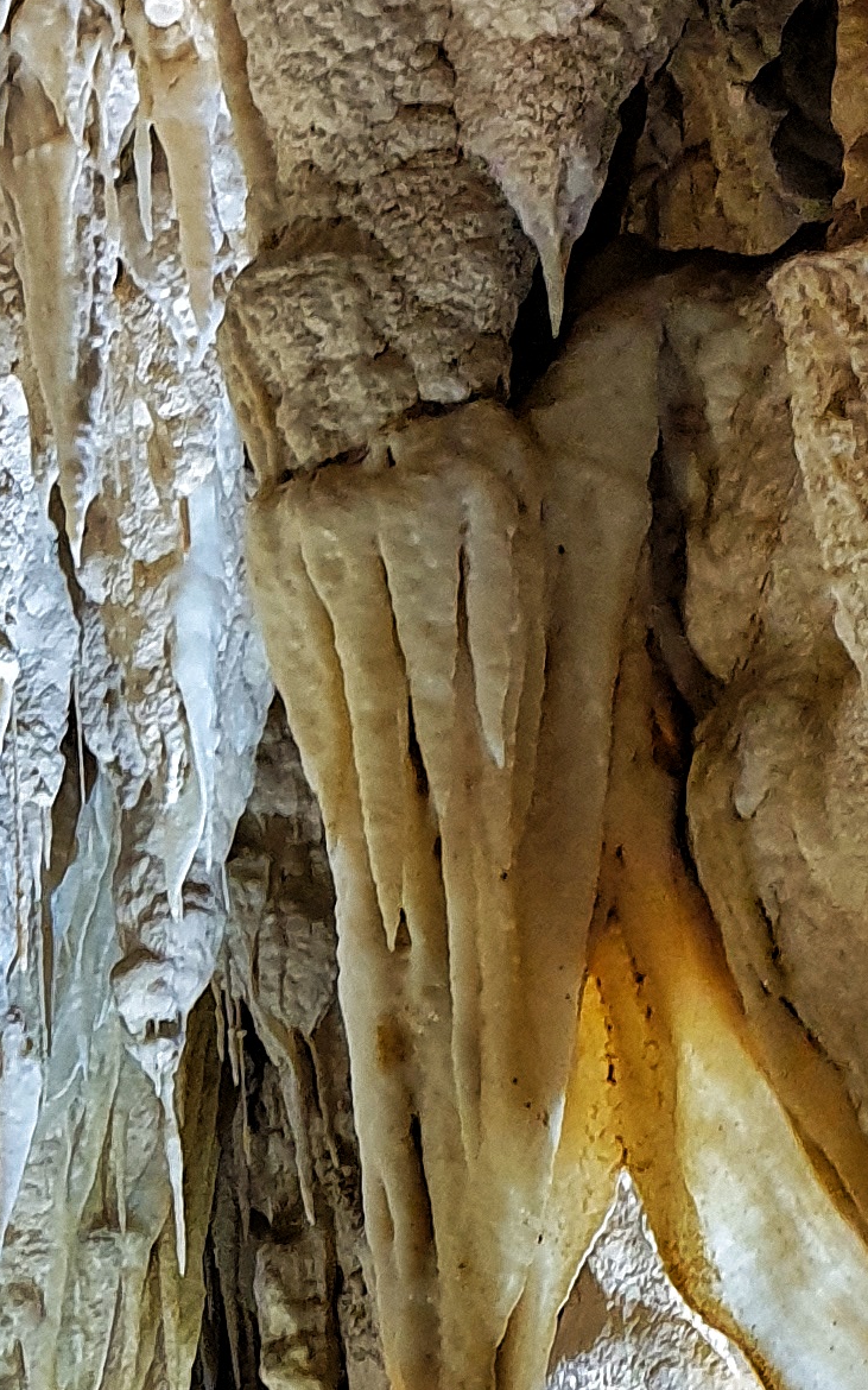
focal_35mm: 95
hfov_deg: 13.4
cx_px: -127
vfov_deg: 21.8
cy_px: 860
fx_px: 3597
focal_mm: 4.3
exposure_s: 1/19
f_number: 1.5
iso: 250
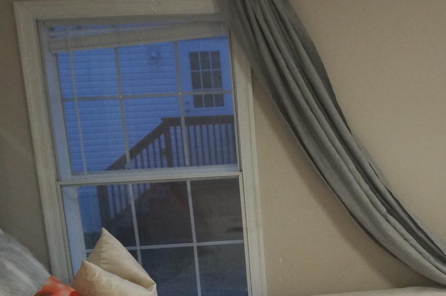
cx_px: 348
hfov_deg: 37.7
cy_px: 207
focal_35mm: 51
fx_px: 631
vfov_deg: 26.2
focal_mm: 16
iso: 2500
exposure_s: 1/160
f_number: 3.5
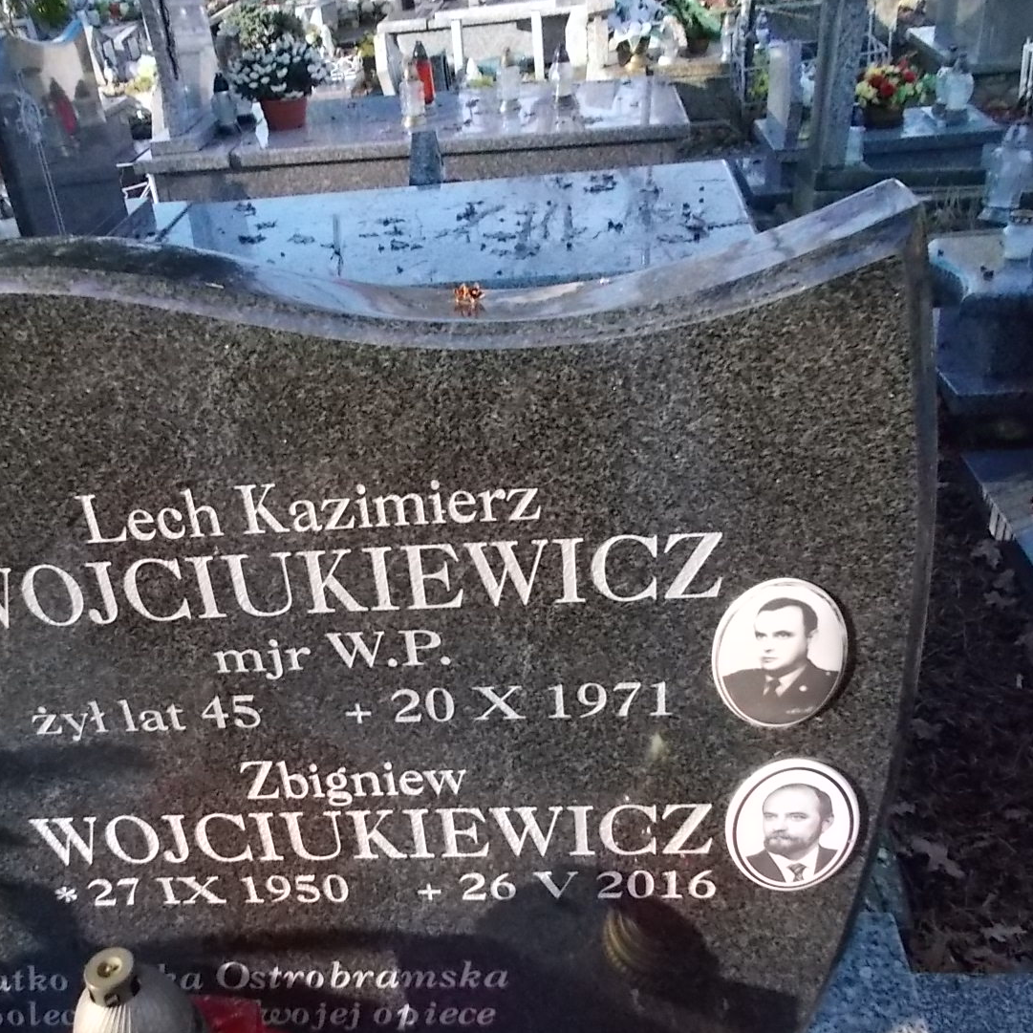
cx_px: 424
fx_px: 1148
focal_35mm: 34
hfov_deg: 48.2
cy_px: 561
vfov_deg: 48.4
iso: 400
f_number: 8
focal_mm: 4.6
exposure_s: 1/100
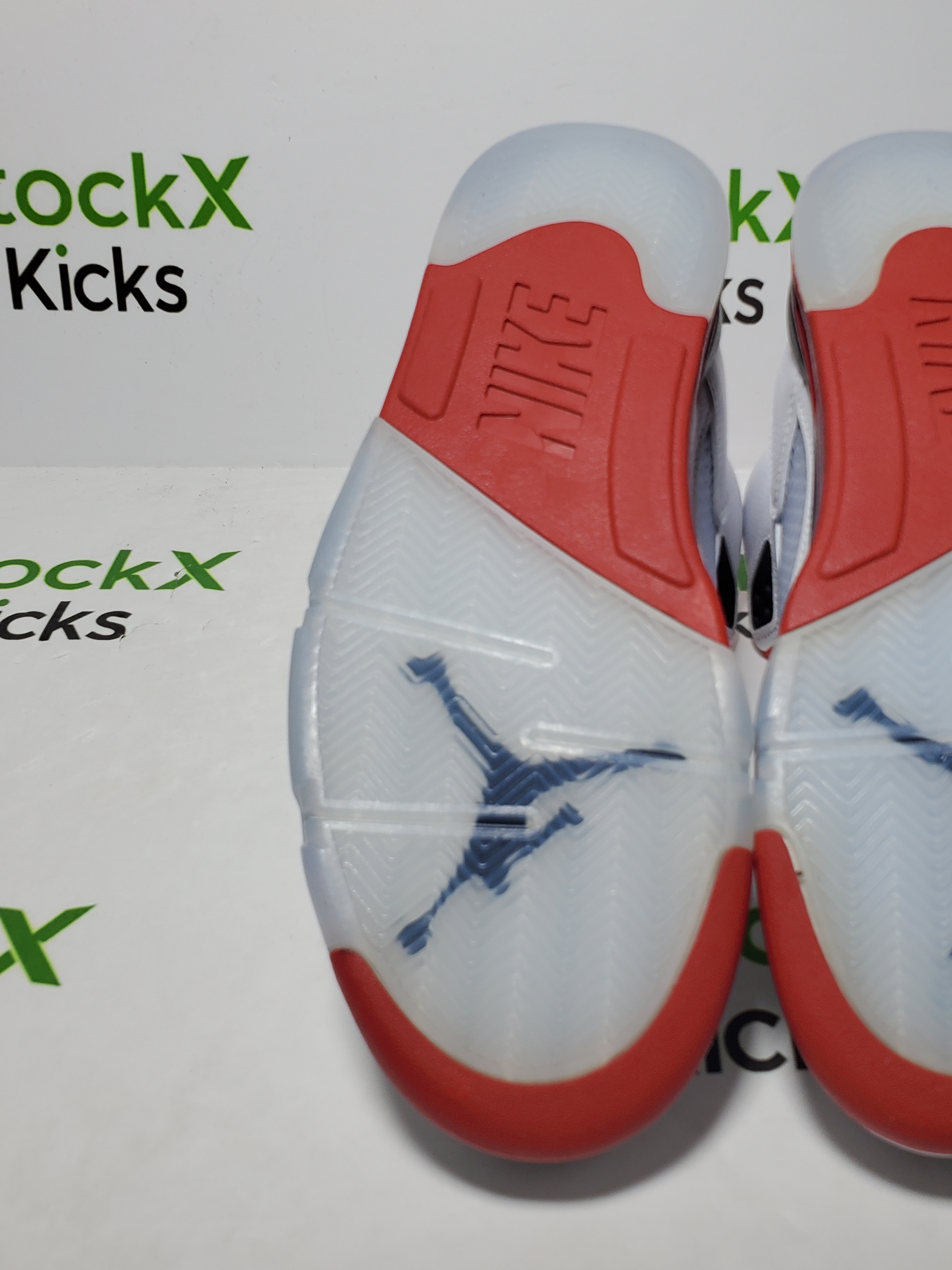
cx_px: 717
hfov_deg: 39.6
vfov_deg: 52.6
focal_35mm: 35
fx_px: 1284
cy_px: 639
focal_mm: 4.3
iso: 50
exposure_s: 1/294
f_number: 2.4
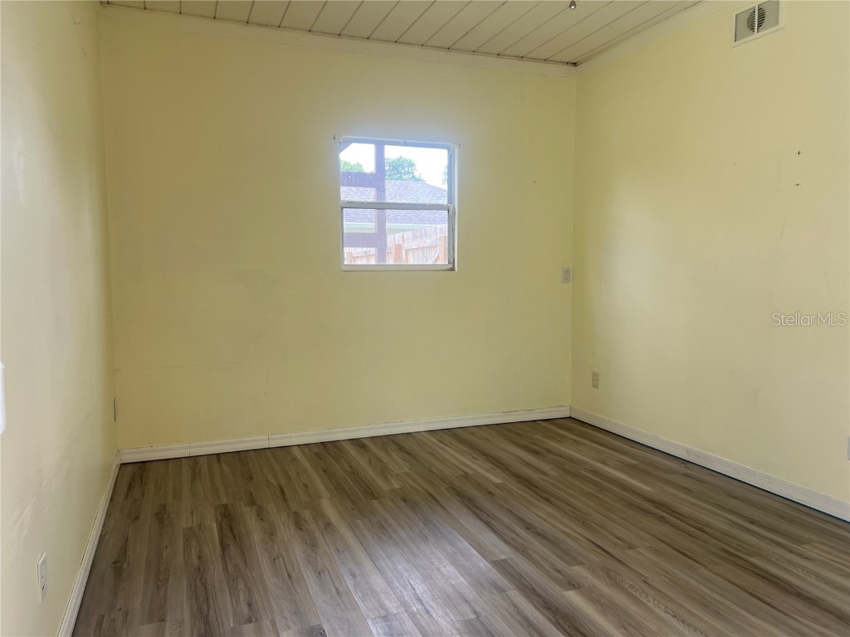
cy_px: 318
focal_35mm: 26
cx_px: 425
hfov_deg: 67.3
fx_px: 638
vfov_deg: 53.1
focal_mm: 5.7
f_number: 1.5
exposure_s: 1/127
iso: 64
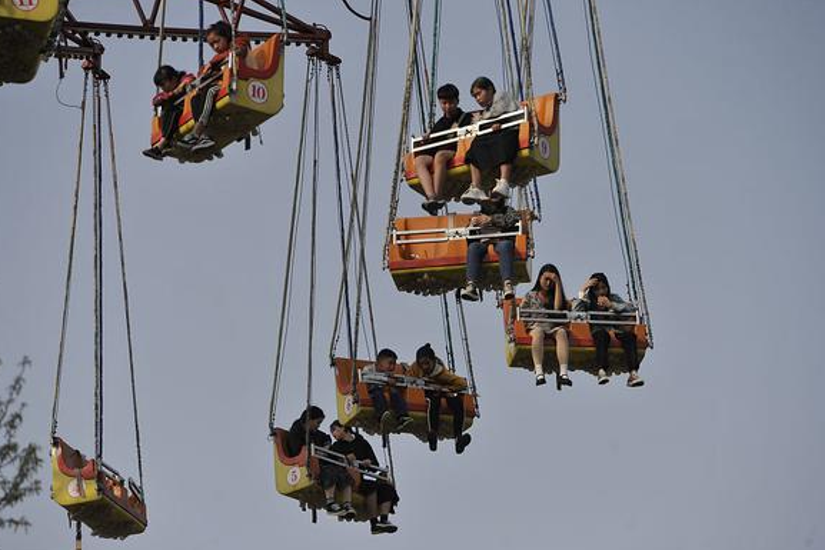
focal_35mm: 208
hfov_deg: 9.9
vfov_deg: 6.6
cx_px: 419
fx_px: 4768
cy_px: 273
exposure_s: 1/2500
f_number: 5.6
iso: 320
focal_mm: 200
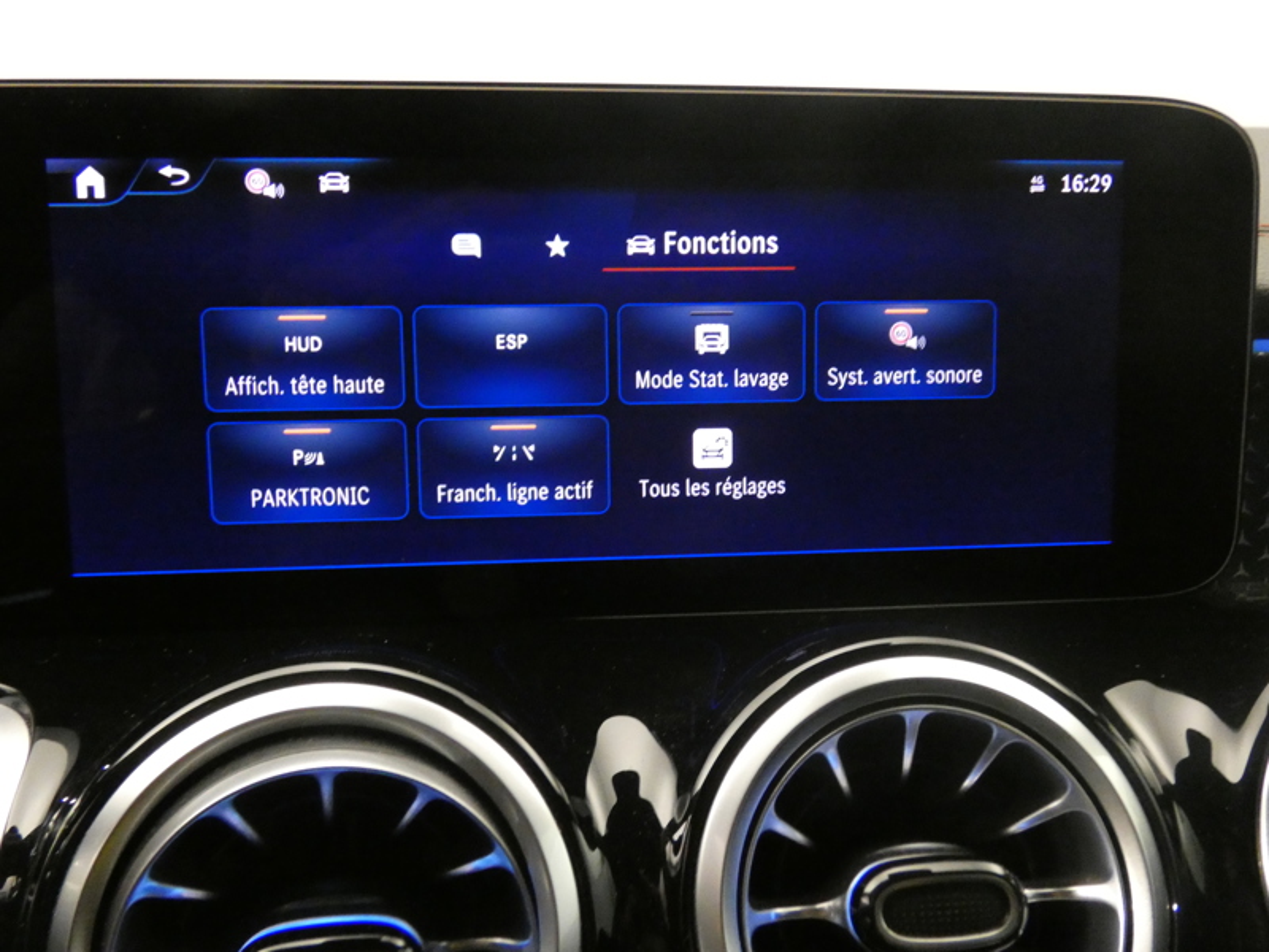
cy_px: 476
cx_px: 634
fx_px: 1136
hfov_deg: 58.4
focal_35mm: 31
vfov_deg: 45.4
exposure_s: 1/25
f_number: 3.3
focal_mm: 5.5
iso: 1600
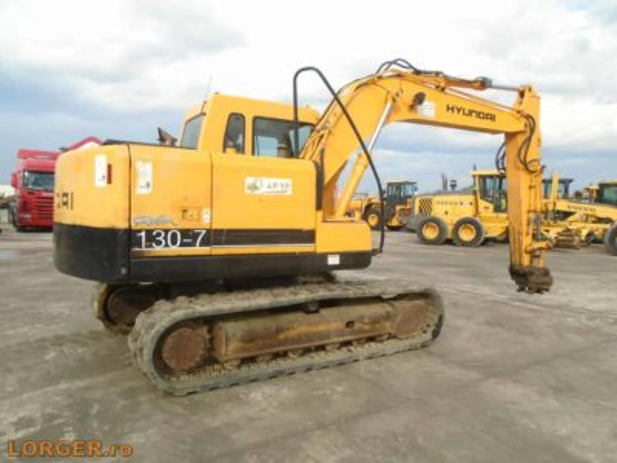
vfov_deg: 53.1
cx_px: 308
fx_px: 463
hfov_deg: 67.3
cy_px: 232
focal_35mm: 26
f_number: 3.2
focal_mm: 4.6
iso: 100
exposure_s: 1/500
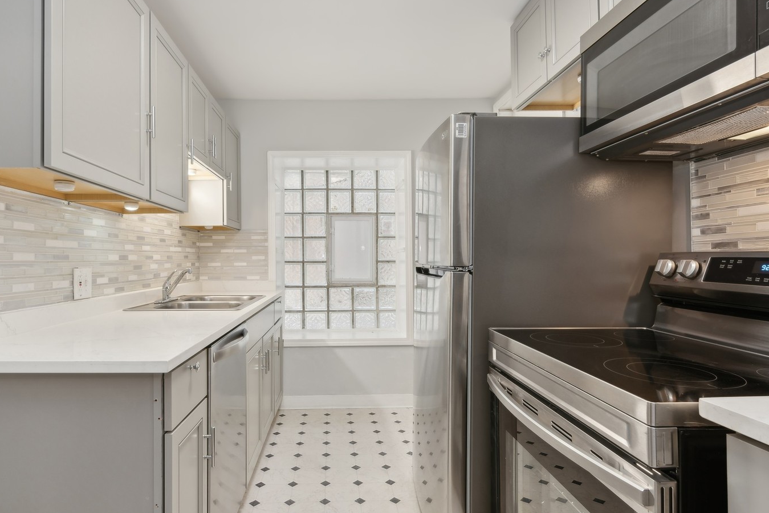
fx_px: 385
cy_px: 272
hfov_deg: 90.0
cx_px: 373
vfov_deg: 67.3
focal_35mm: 18
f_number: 11
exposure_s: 1/5
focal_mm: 15
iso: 200
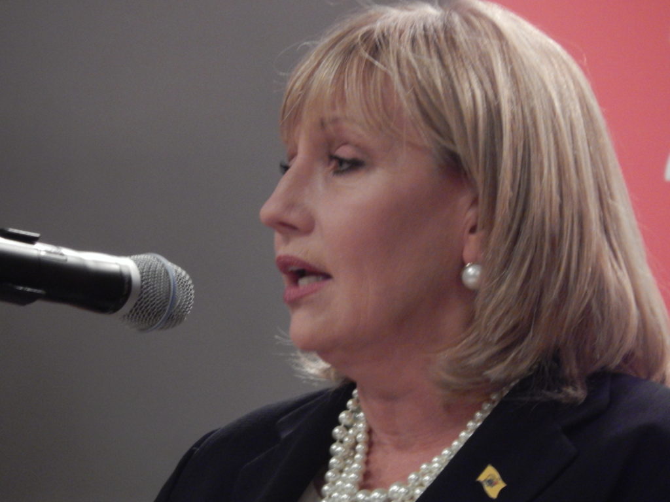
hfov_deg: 2.9
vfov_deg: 2.2
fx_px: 13065
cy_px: 251
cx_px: 335
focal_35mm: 675
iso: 800
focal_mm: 120
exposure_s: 1/30
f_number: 5.8
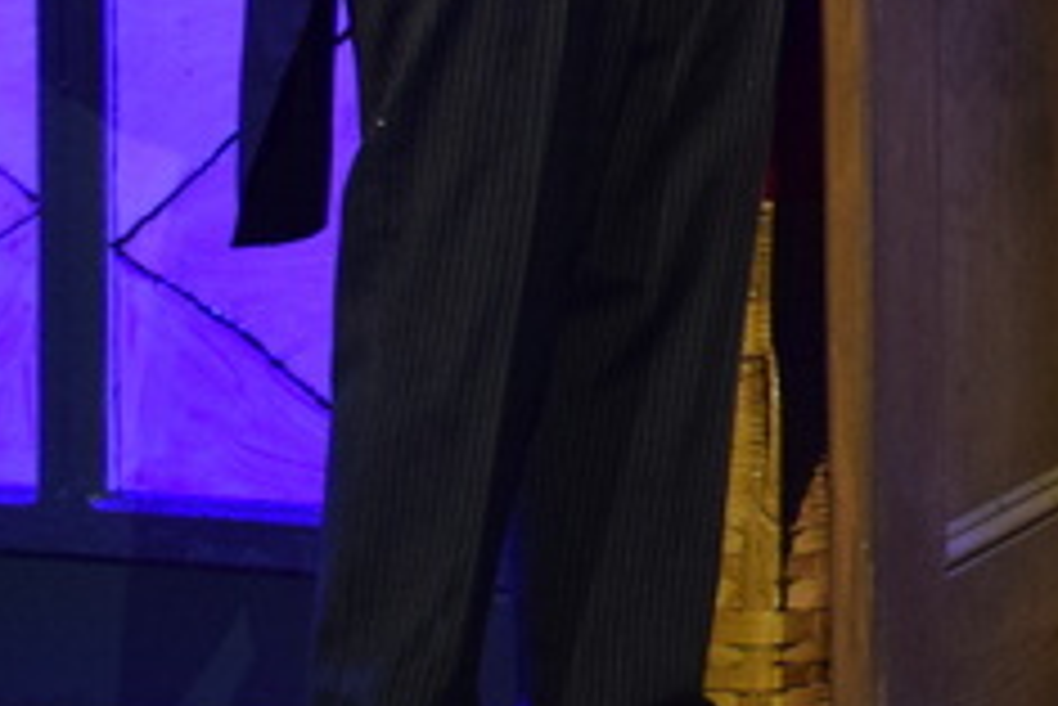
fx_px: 5181
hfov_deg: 10.7
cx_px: 2071
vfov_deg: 7.6
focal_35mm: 176
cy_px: -434
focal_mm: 27
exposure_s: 1/60
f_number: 4
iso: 2000
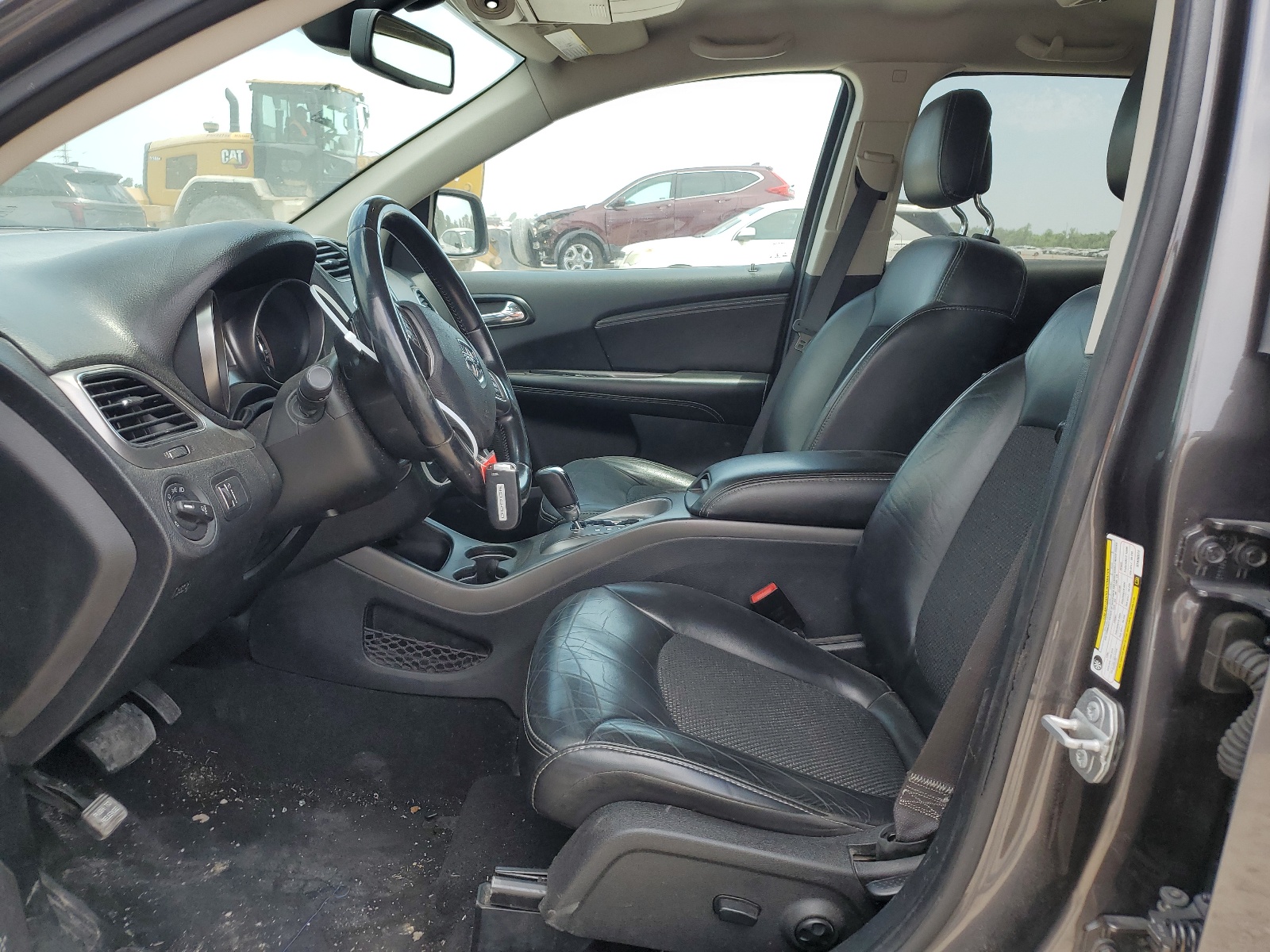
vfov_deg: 53.1
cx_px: 635
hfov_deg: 67.3
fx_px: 954
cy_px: 476
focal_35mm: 26
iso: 50
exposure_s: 1/833
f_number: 1.5
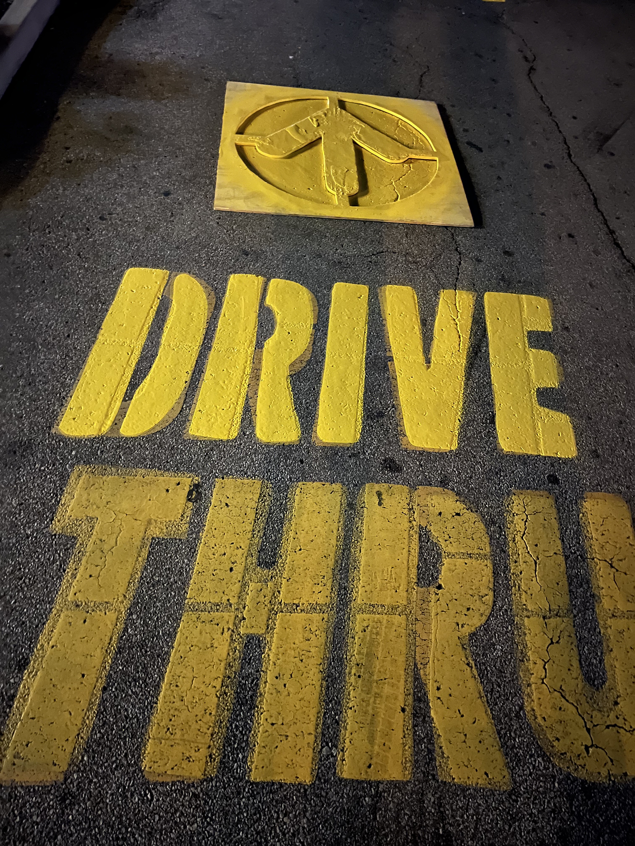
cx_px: 318
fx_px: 636
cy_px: 423
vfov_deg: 67.3
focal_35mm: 26
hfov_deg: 53.1
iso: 1250
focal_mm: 5.1
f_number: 1.6
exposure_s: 1/5
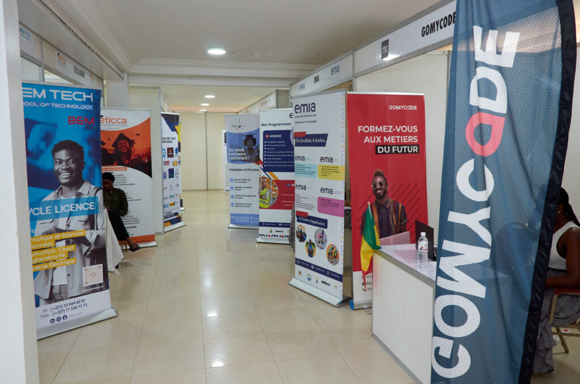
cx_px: 290
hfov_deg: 67.5
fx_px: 434
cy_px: 192
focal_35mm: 27
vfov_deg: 47.7
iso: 1000
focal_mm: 18
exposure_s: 1/60
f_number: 10
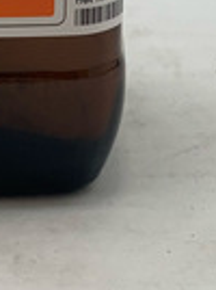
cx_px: -63
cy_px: -315
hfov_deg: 5.7
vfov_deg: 7.3
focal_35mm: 259
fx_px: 2162
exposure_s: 1/95
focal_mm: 6
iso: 25
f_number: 2.4
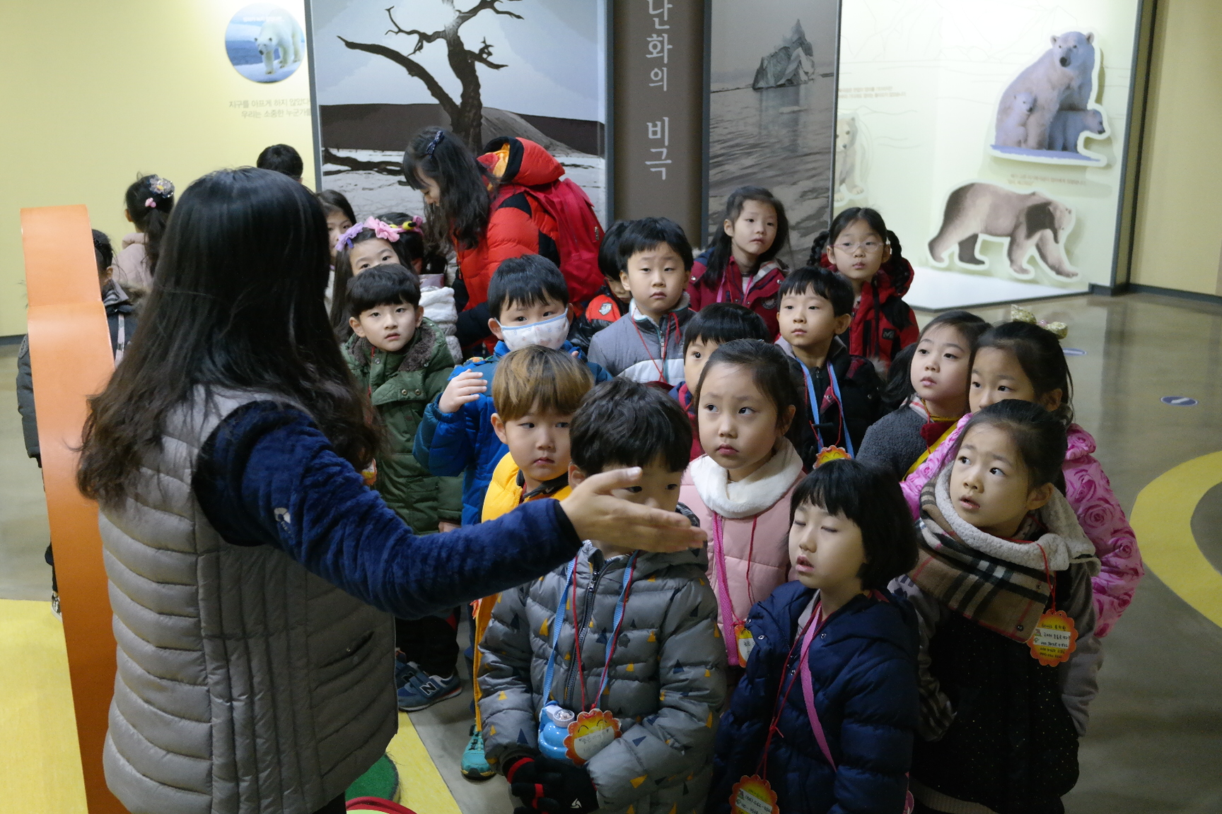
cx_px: 611
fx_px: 1459
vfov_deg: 31.2
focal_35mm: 43
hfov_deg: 45.4
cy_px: 407
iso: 1600
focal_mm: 28
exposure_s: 1/50
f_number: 4
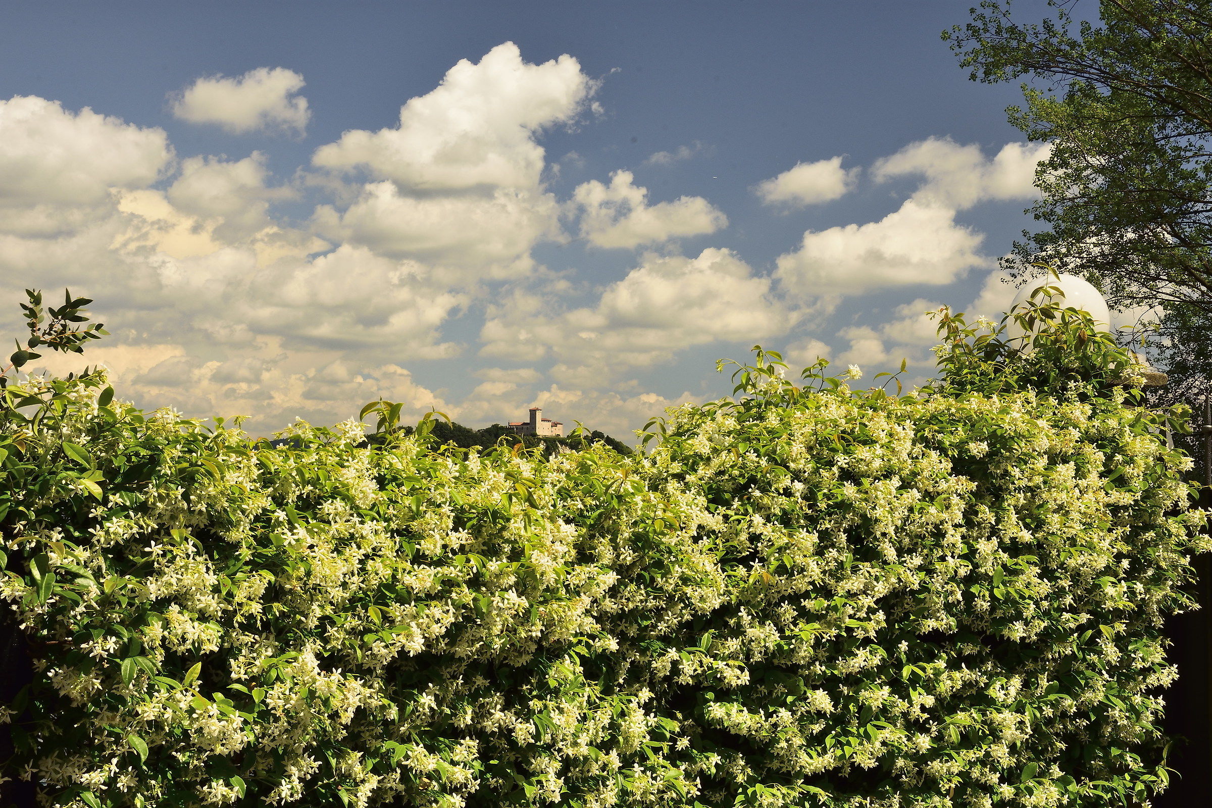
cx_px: 606
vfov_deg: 21.6
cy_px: 404
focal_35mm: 63
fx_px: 2121
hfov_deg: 31.9
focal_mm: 42
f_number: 20
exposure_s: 1/25
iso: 100
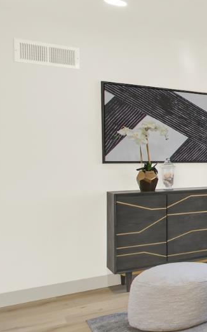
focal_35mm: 41
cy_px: 163
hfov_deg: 17.6
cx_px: 442
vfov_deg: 48.2
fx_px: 370
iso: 100
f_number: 14
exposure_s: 1/10
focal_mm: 14
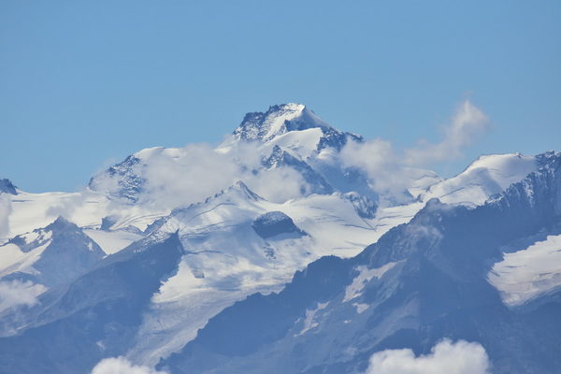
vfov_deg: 2.3
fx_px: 9349
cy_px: 187
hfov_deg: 3.4
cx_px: 280
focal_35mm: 600
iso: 720
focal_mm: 400
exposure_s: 1/4000
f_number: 8
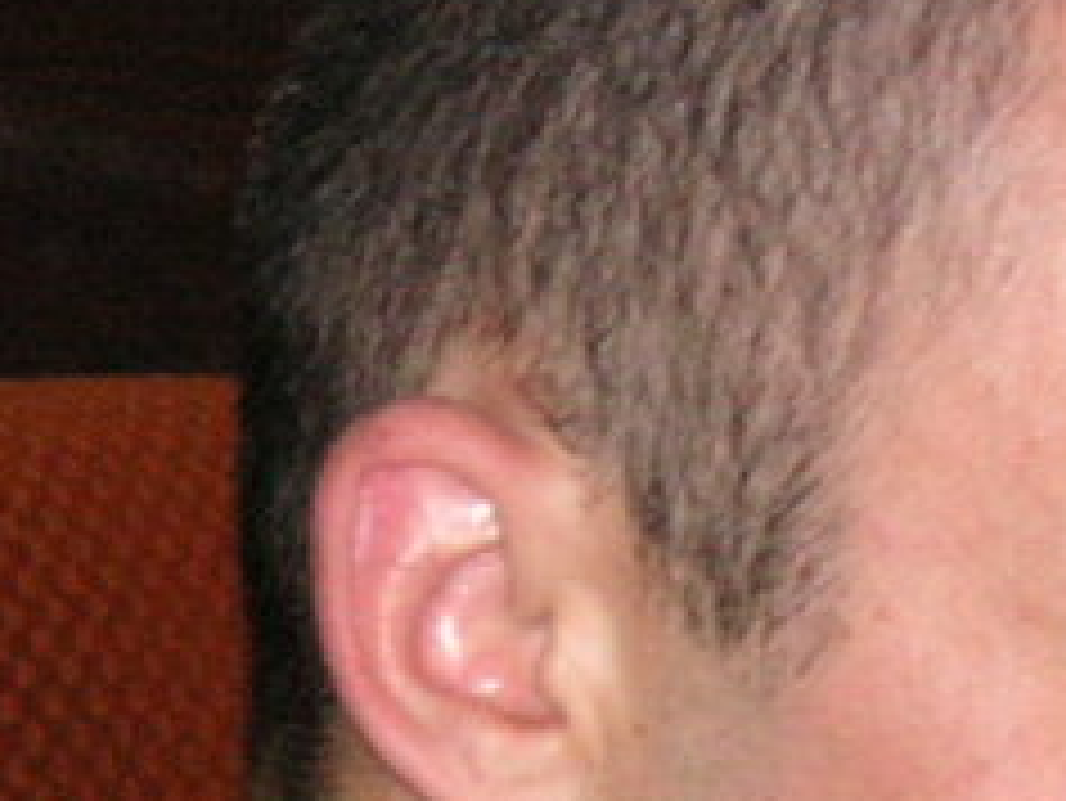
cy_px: 778
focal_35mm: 294
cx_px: 468
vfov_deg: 5.1
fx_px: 9058
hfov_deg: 6.7
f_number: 4.7
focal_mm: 14.4
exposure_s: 1/90
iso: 160
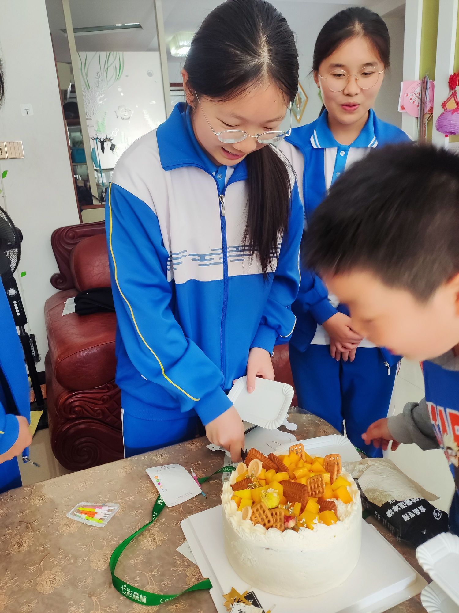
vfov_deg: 69.4
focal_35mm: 25
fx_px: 442
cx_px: 230
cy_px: 306
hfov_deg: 54.9
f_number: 1.79
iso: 158
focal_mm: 4.71
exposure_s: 1/50
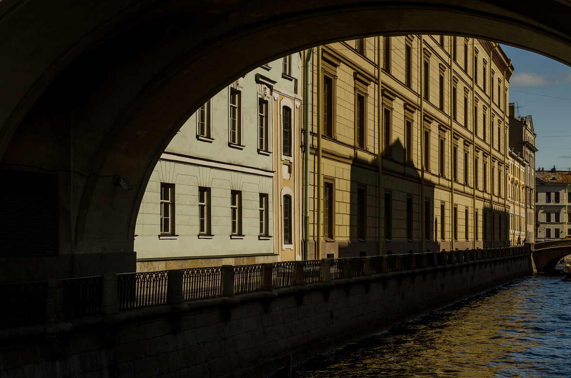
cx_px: 278
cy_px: 208
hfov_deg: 32.2
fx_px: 991
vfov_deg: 21.6
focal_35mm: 63
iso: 200
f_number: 8
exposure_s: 1/640
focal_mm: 35
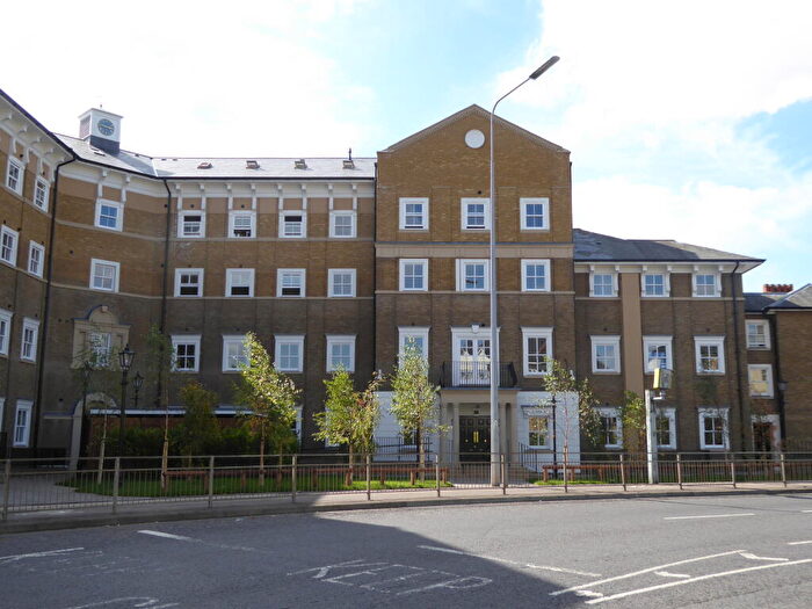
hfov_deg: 52.6
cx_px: 406
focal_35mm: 35
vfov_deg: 40.7
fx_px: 821
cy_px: 304
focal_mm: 6.3
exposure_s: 1/400
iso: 100
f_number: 3.7
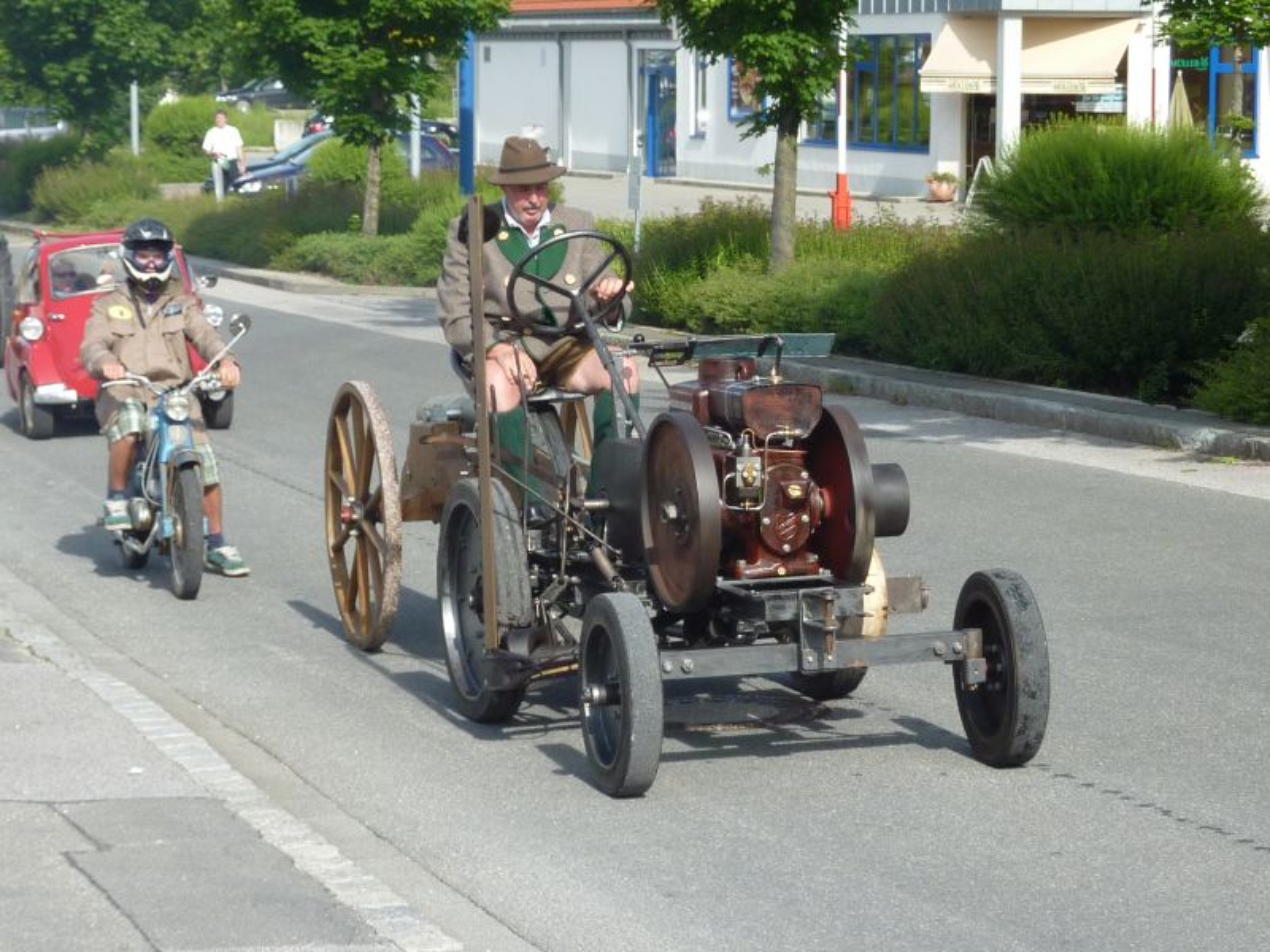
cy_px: 476
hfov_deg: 18.9
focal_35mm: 104
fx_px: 3816
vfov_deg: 14.2
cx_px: 635
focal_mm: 11.9
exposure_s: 1/500
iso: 125
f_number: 4.1
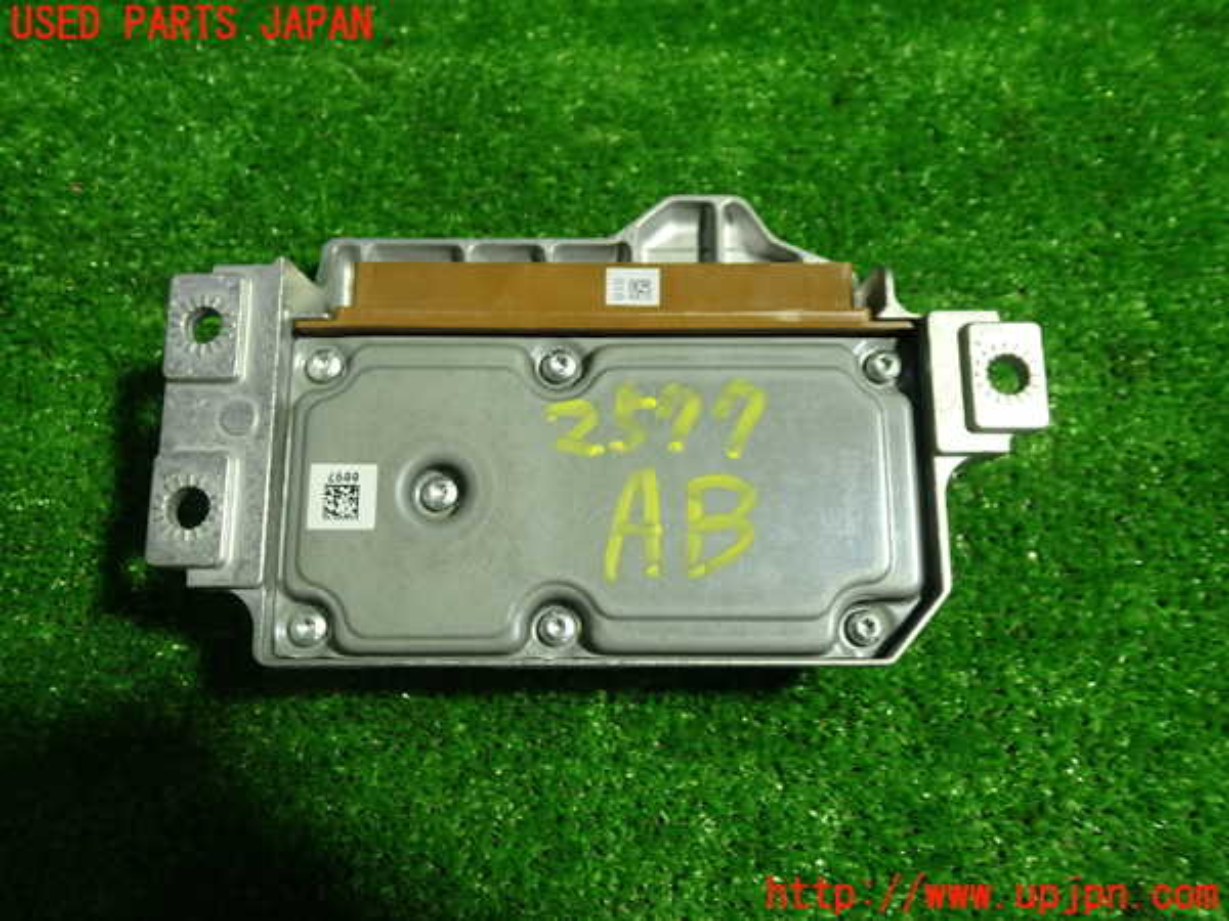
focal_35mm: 30
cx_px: 614
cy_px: 460
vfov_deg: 46.8
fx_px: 1065
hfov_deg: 60.0
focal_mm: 5.4
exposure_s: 1/30
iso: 200
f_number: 2.3
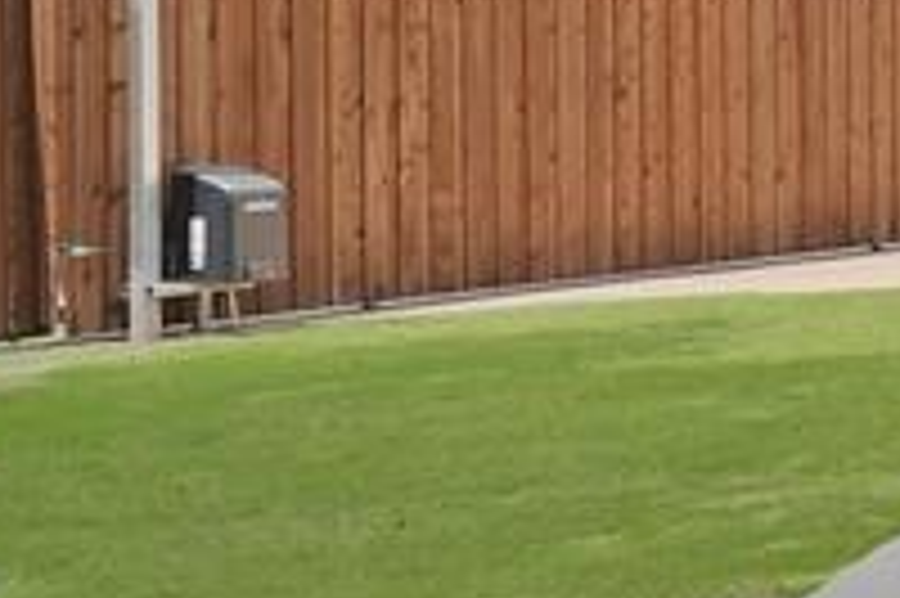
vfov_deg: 11.1
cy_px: 65
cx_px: 2241
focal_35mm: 123
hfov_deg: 12.5
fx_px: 3072
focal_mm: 24
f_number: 9
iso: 640
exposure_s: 1/320
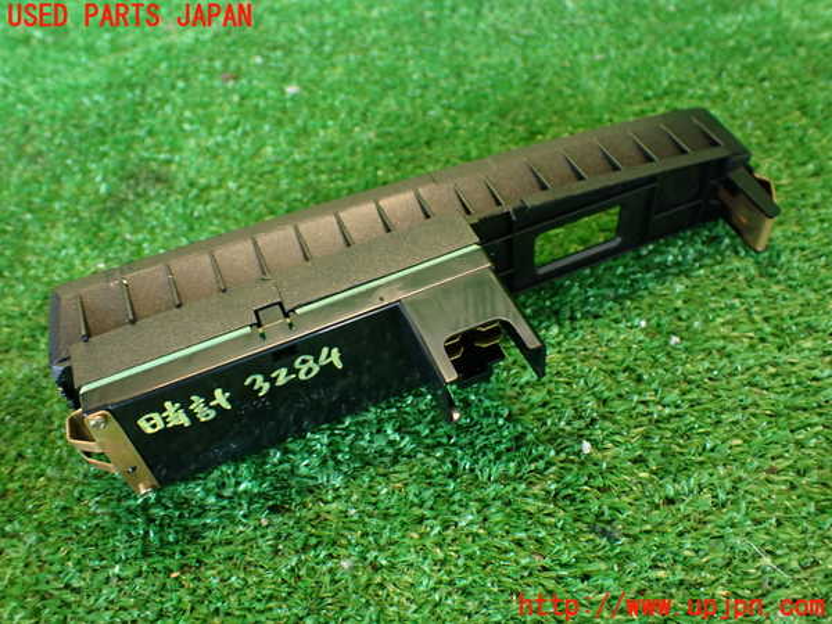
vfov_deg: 44.2
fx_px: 769
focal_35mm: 32
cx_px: 416
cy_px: 312
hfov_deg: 56.8
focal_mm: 5.79
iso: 320
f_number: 2.4
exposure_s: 1/30
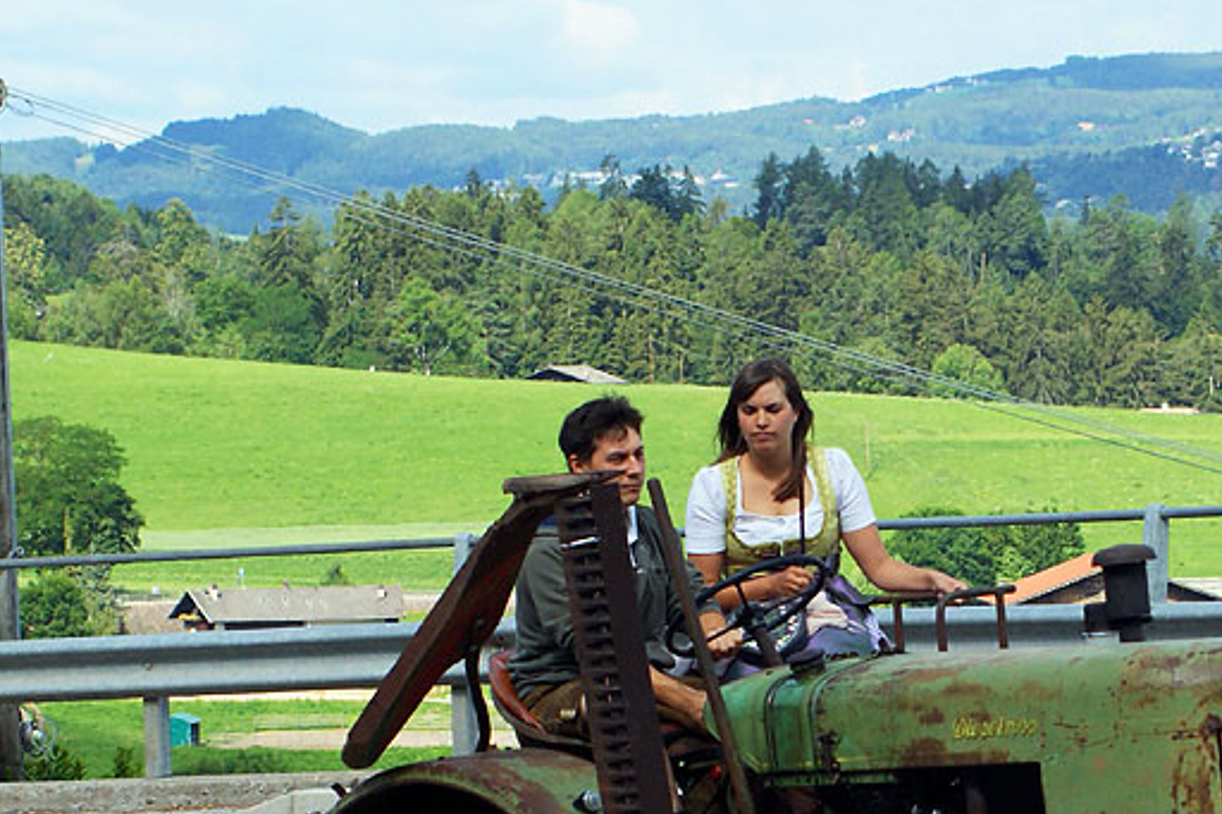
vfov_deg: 8.3
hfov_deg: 12.4
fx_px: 5599
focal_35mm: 165
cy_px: 664
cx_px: 916
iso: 200
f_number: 6.3
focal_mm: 55
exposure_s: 1/400
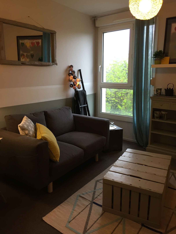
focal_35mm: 29
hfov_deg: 48.2
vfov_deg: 61.7
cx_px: 88
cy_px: 117
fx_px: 197
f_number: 2.2
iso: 125
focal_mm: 4.15
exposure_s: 1/33
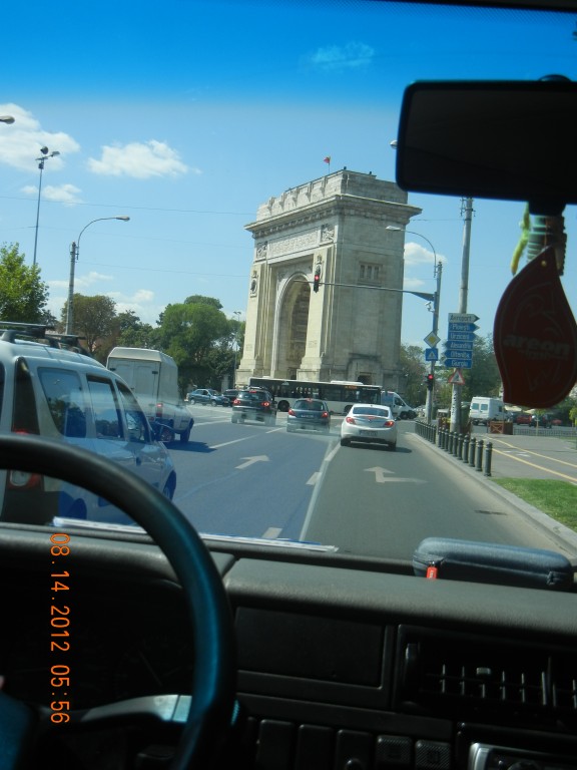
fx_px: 1000
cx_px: 288
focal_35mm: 45
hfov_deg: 32.2
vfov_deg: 42.1
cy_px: 385
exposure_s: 1/306
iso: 160
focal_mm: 8.1
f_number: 7.6
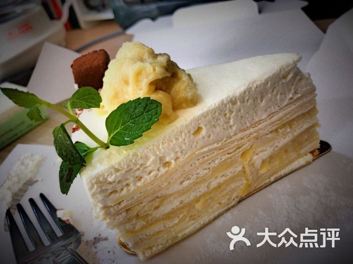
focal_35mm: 29
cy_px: 132
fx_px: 296
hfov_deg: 61.7
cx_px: 176
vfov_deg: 48.2
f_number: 1.8
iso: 32
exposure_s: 1/20
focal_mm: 3.99
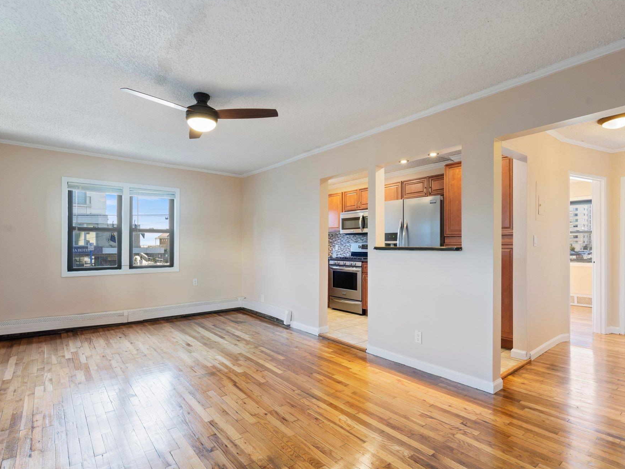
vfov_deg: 71.6
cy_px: 239
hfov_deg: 87.7
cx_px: 307
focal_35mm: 18
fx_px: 325
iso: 1000
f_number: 8
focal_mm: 16
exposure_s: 1/5
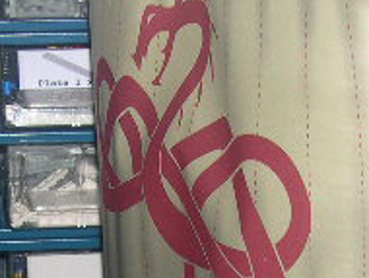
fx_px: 1366
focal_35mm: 128
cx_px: 184
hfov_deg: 15.4
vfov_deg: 11.4
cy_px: 344
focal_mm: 8
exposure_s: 1/60
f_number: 2.8
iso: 100
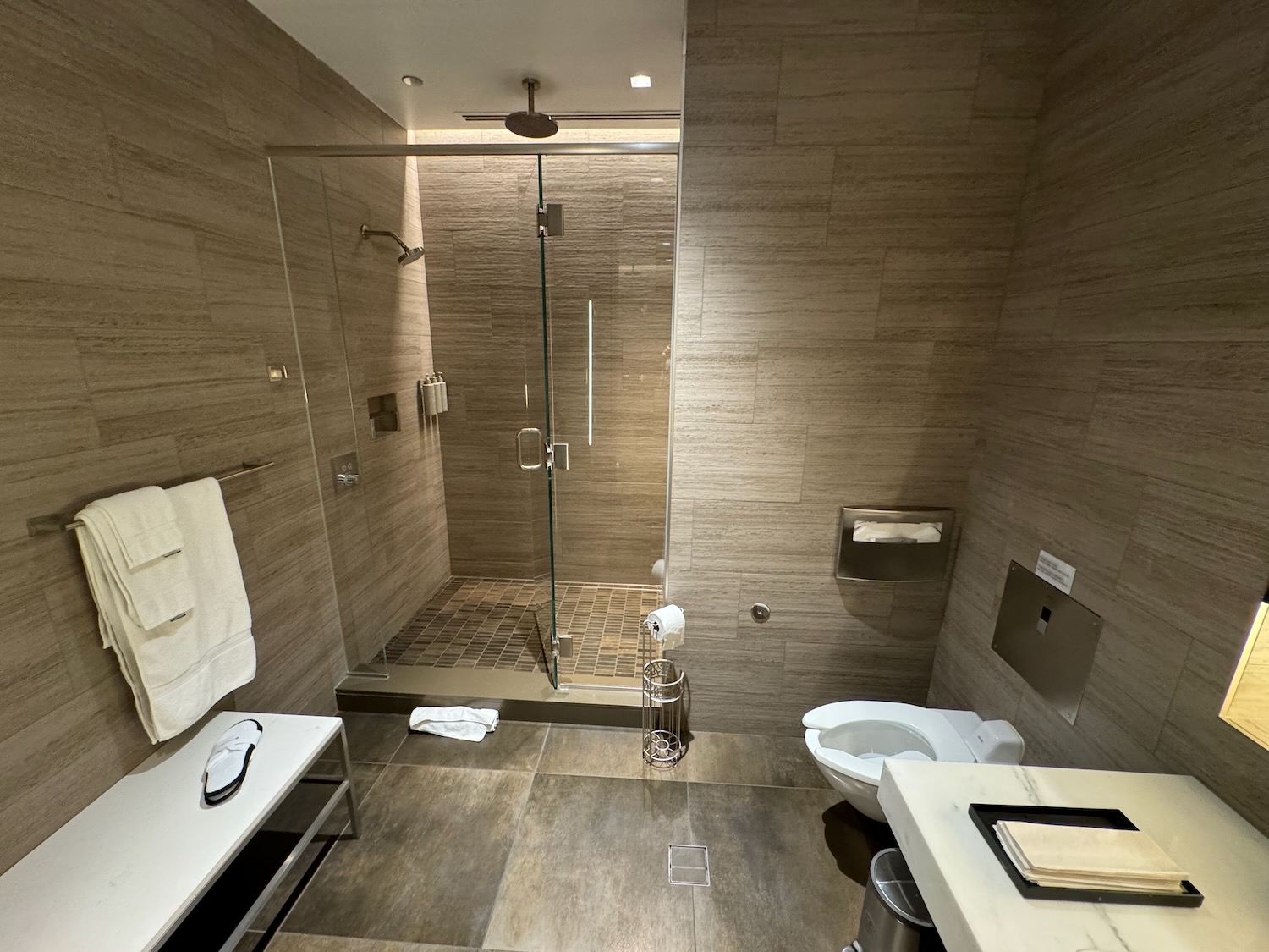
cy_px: 476
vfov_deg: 85.7
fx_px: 513
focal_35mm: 14
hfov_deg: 102.1
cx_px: 634
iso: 800
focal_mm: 2.22
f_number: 2.2
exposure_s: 1/55
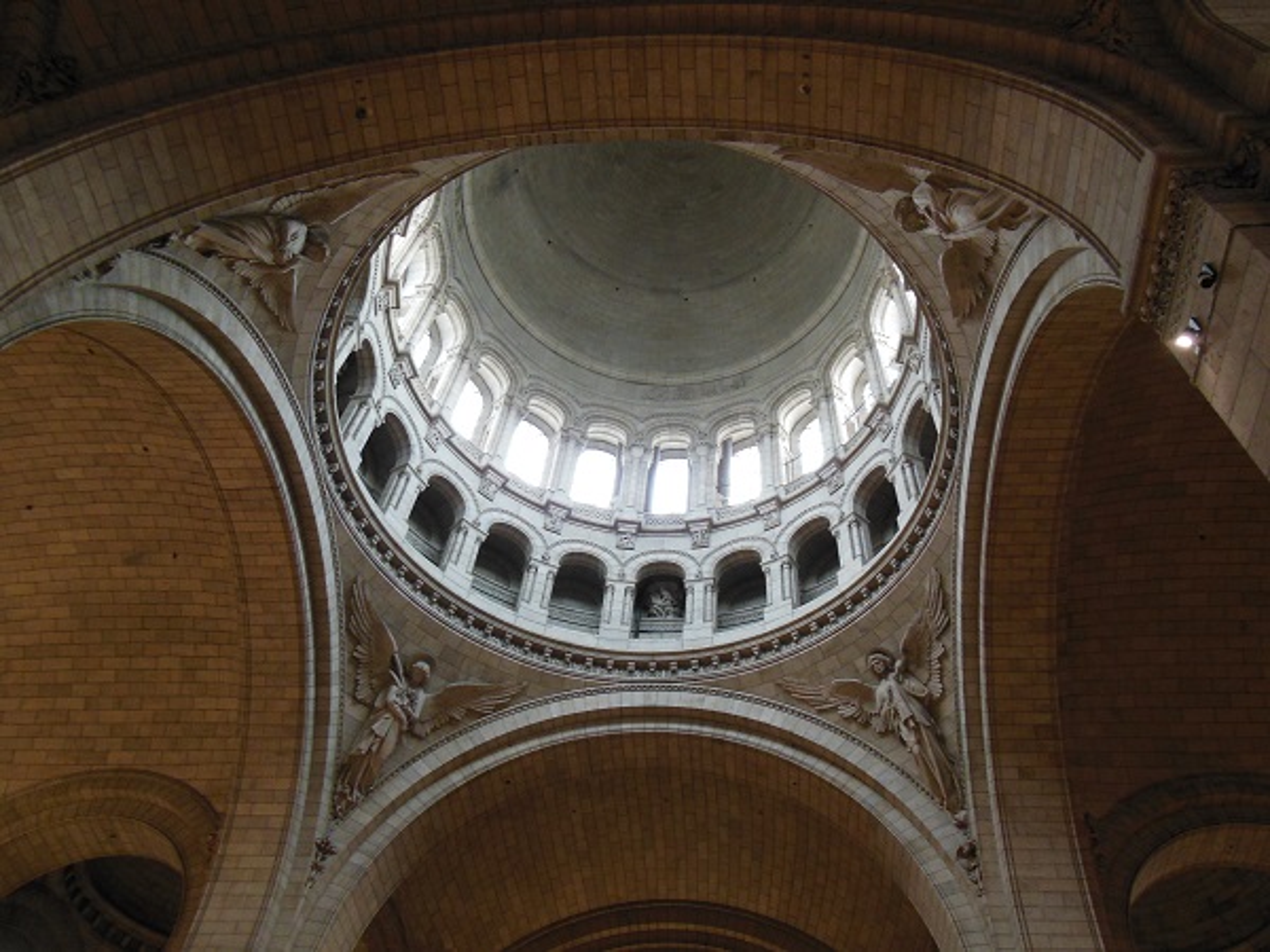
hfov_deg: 61.7
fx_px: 1064
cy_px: 476
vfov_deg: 48.2
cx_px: 635
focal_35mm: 29
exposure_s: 1/6
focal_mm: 5.2
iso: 400
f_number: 3.7
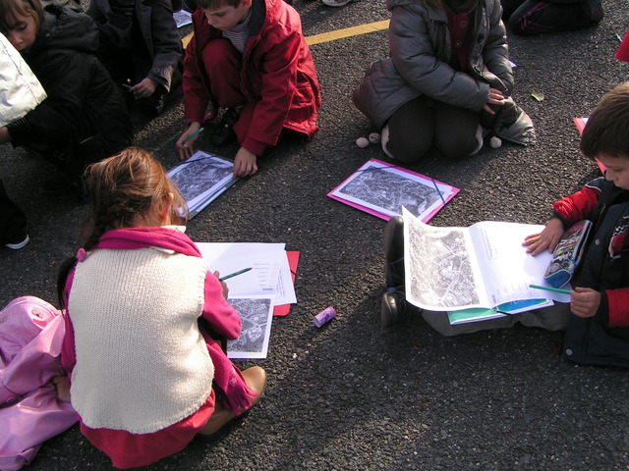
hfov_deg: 49.0
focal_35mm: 38
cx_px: 314
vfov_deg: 37.7
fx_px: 690
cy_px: 236
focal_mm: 5.8
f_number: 5
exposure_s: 1/160
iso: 50
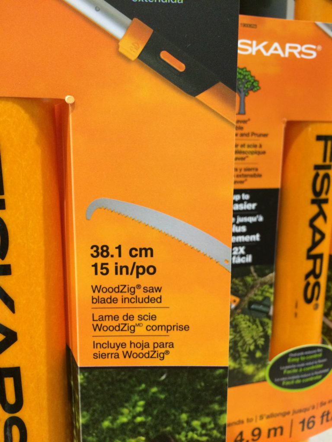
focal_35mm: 29
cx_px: 166
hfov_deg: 48.2
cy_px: 221
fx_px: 371
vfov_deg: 61.7
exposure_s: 1/30
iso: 200
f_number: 2.2
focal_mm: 4.15
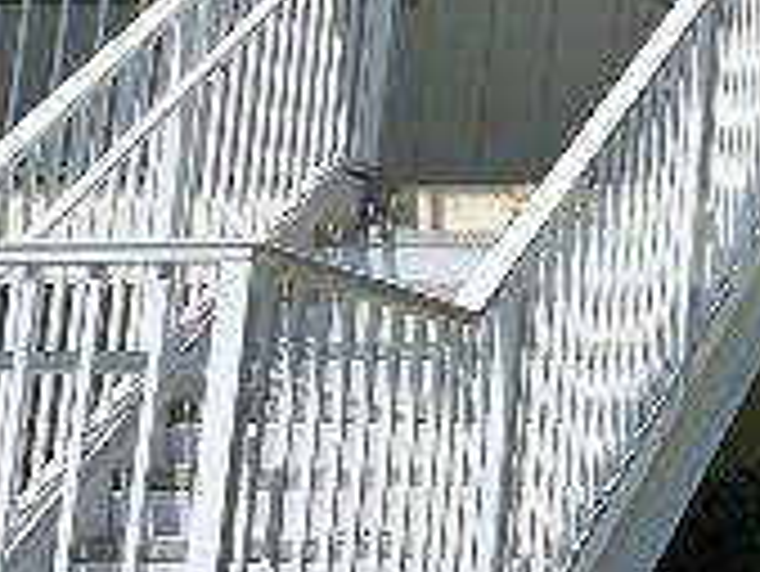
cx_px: 1749
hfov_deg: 11.9
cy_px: -95
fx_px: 3054
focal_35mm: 139
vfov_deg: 10.5
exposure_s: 1/1002
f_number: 1.7
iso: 12
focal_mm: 6.3
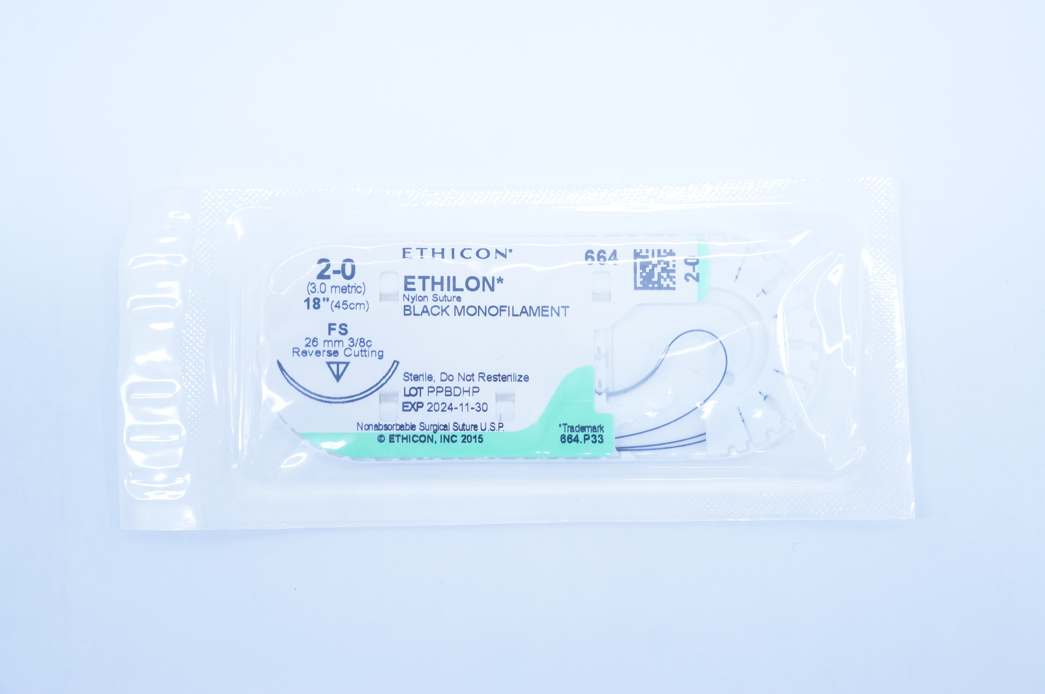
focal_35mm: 42
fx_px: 1218
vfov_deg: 31.8
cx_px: 522
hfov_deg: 46.4
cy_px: 347
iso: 800
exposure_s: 1/125
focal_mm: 28
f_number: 5.6
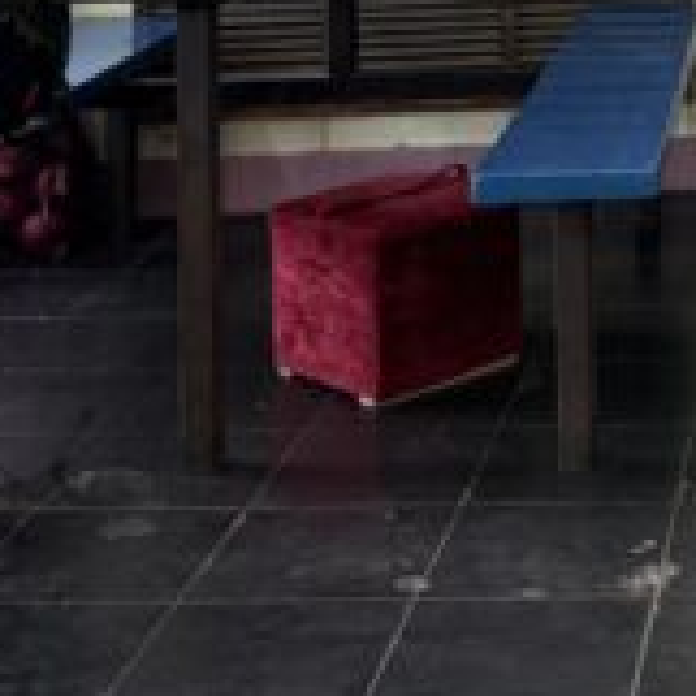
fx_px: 2070
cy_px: -277
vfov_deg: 17.6
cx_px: 769
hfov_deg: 18.4
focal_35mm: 91
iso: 200
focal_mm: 6.76
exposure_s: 1/192
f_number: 1.78
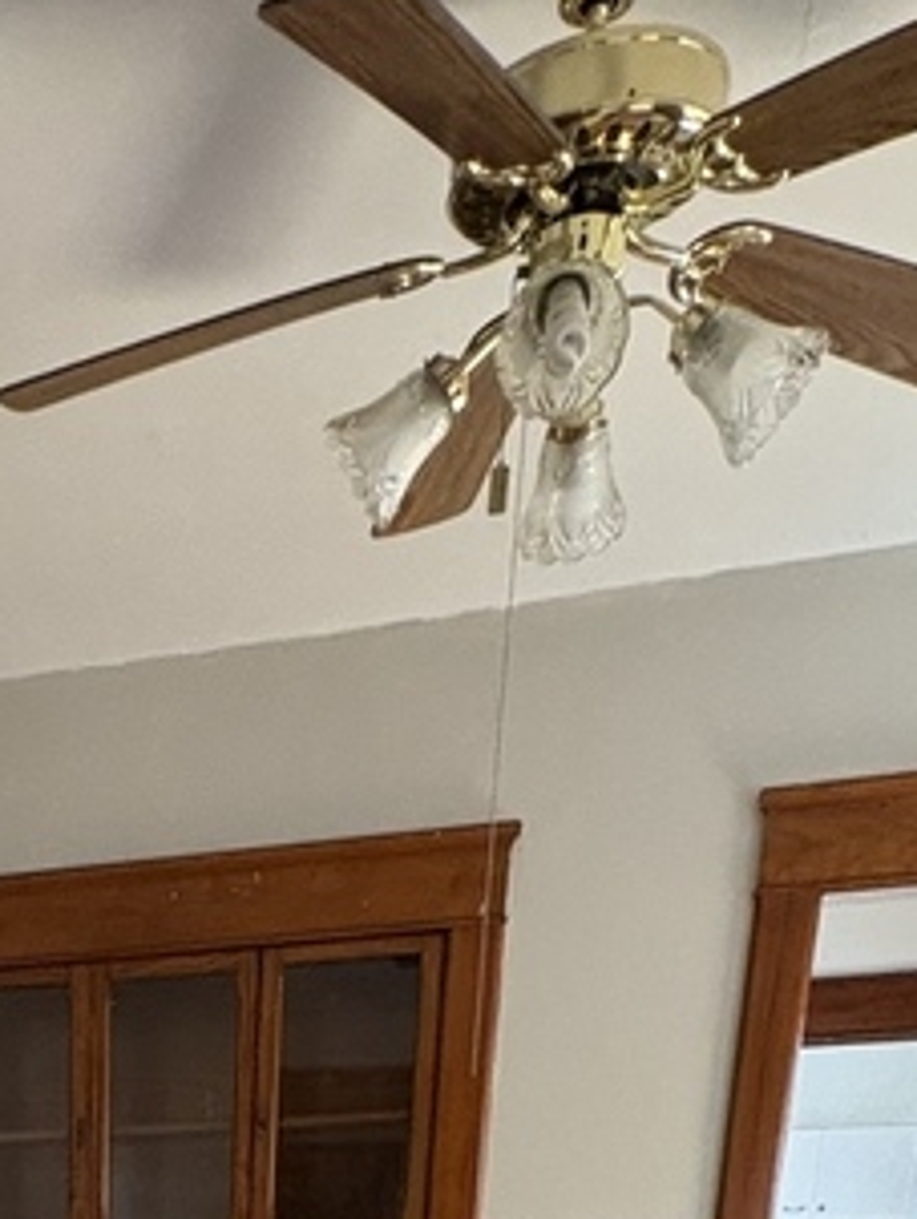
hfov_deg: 26.9
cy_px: 1905
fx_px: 1764
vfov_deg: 26.0
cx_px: -81
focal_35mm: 50
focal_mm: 2.22
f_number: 2.2
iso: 400
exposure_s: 1/60
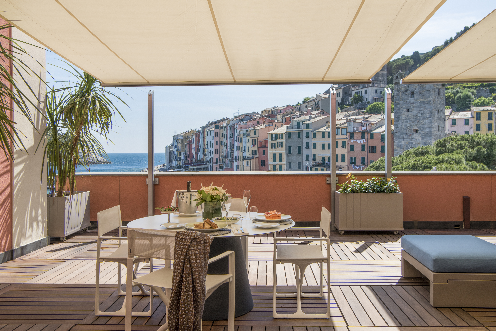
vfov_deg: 41.1
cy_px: 166
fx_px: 441
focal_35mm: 32
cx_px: 248
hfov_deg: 58.7
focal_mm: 32
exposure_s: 1/320
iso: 320
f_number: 13
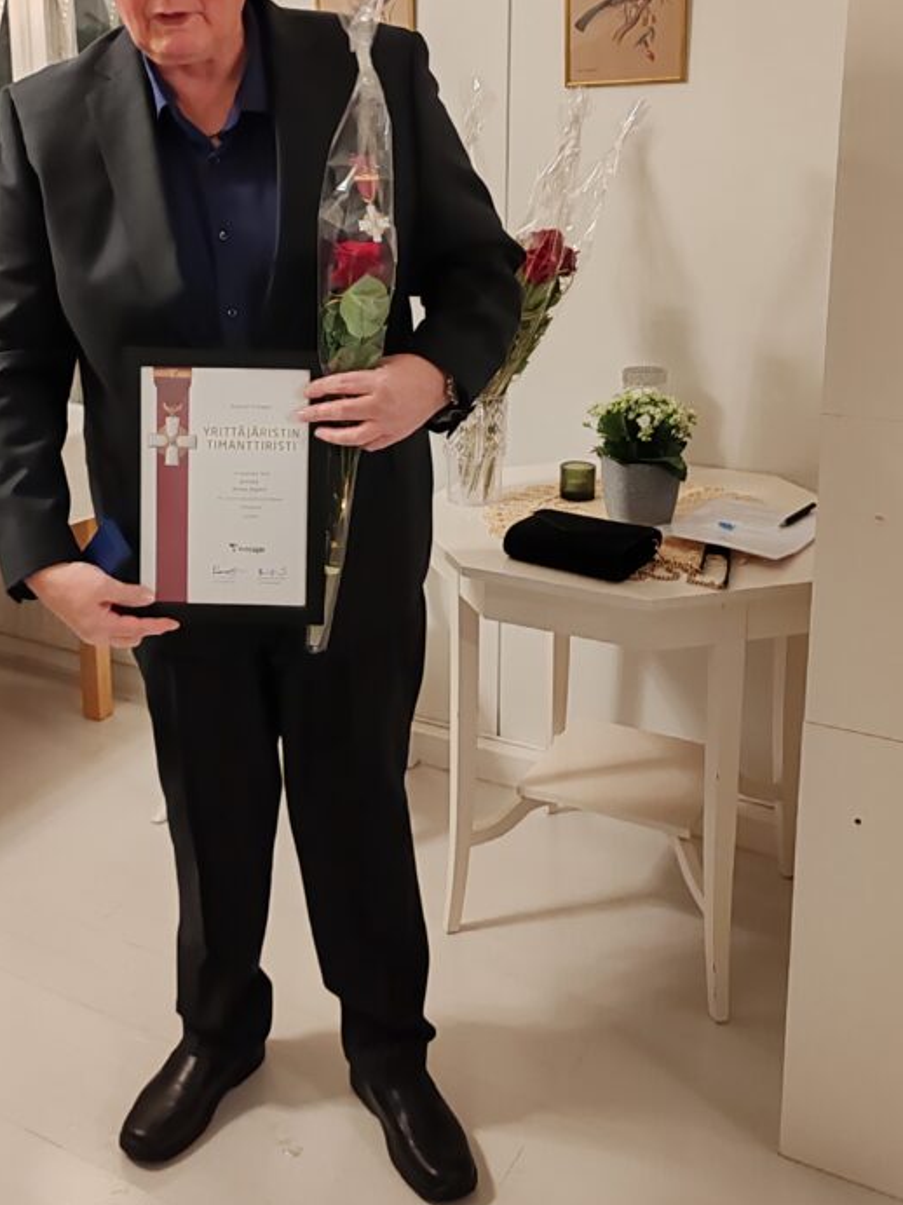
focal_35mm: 40
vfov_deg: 46.2
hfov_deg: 35.5
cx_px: 275
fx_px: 1392
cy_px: 415
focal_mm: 6.12
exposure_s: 1/33
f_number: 1.9
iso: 2000
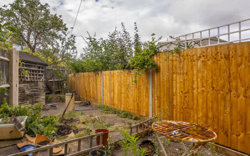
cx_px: 101
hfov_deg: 78.8
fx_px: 150
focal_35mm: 22
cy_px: 92
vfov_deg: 54.8
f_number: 5.6
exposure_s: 1/800
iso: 500
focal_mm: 10
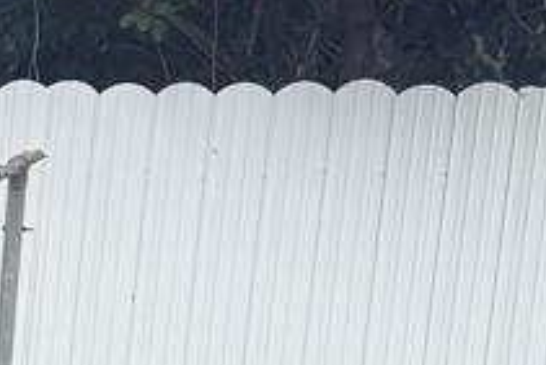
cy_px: 572
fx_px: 2868
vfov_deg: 7.1
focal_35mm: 189
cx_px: -691
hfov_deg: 9.8
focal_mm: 6.76
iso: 80
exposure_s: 1/649
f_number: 1.78
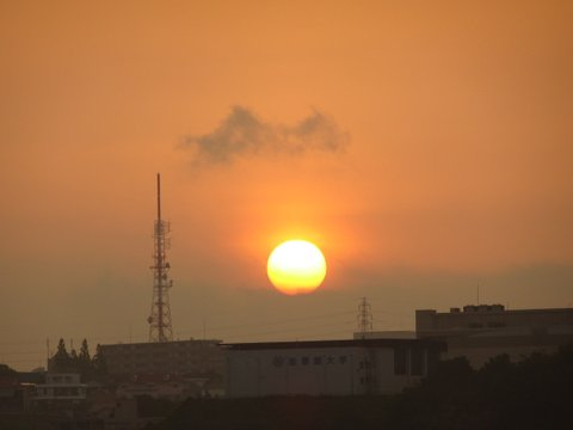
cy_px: 215
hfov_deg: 5.3
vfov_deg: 3.9
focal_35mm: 377
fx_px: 6240
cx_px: 286
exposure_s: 1/250
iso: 125
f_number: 6.3
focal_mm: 64.38
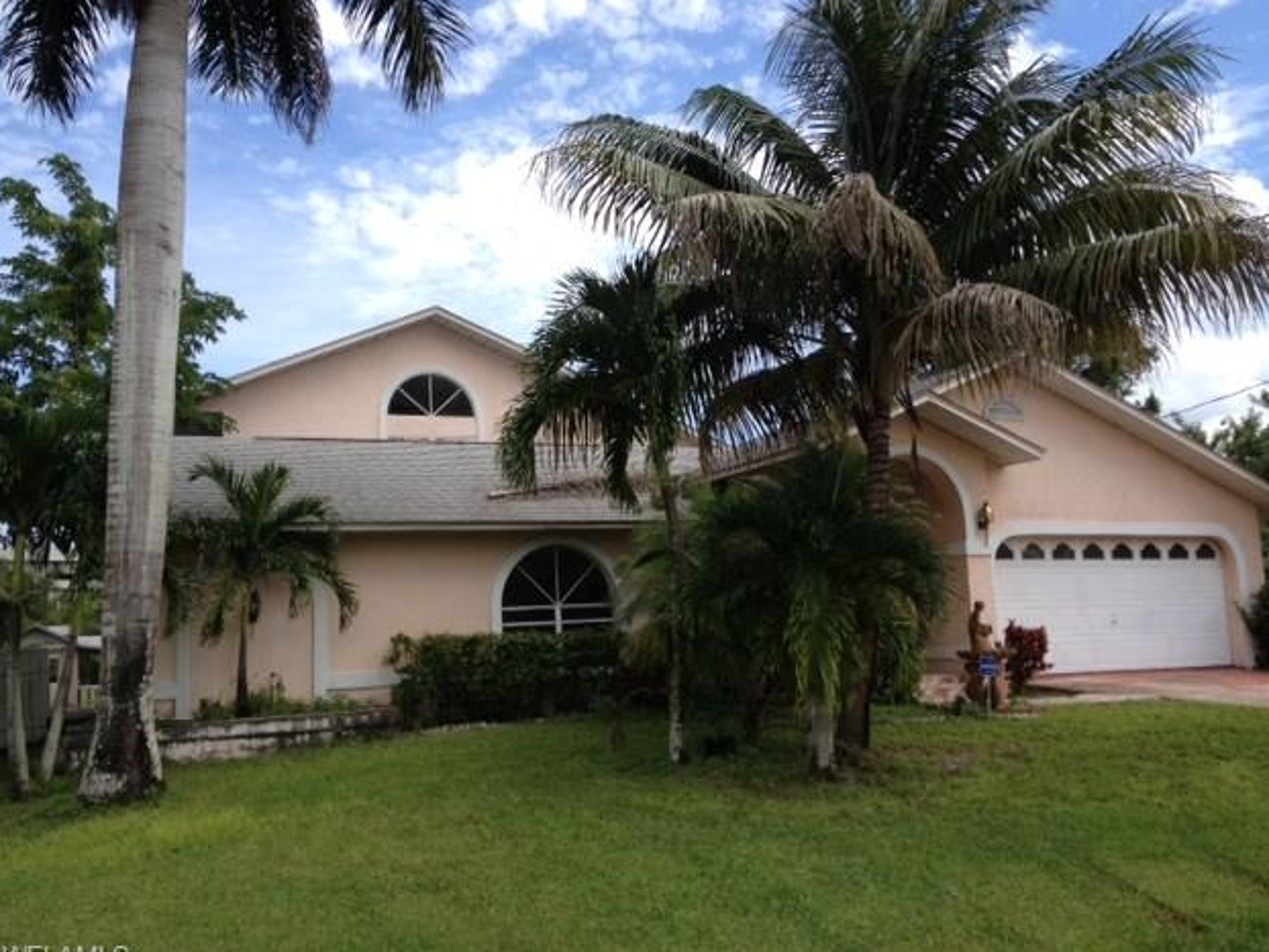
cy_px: 487
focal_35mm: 36
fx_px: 1320
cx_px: 632
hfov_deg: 51.3
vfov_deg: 39.7
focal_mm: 4.28
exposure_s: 1/1200
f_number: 2.4
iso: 50
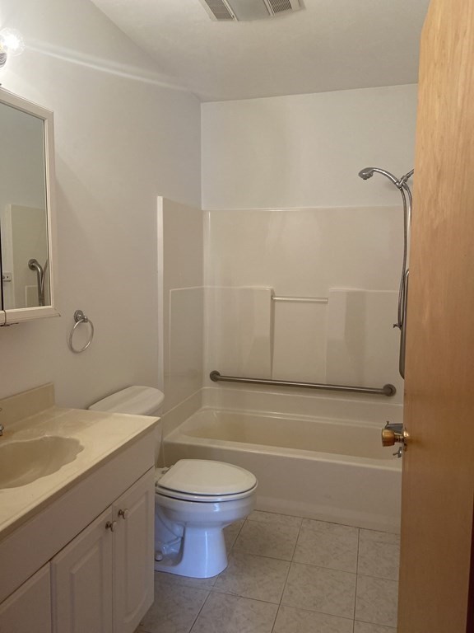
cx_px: 237
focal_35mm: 26
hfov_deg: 53.1
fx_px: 475
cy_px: 316
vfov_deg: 67.3
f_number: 1.8
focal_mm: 4.25
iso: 160
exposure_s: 1/60
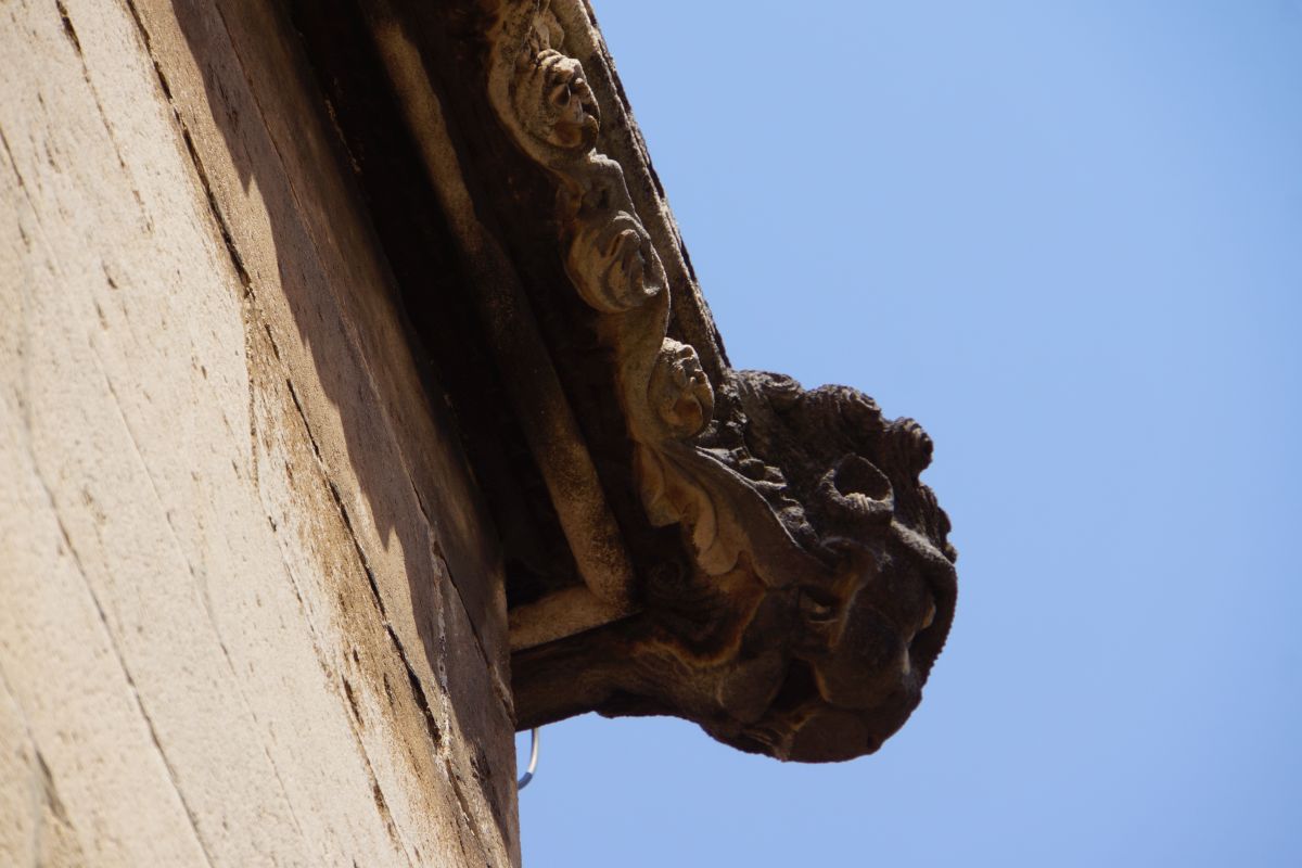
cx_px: 651
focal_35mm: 261
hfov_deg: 7.9
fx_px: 9439
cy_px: 434
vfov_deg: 5.3
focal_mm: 174
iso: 100
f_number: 6.3
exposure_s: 1/320
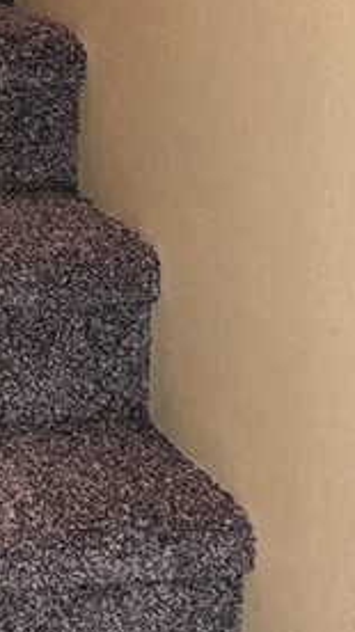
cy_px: 98
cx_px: -243
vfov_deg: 18.7
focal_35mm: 113
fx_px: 1893
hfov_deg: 10.2
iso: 100
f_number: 1.8
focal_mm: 3.99
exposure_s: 1/12
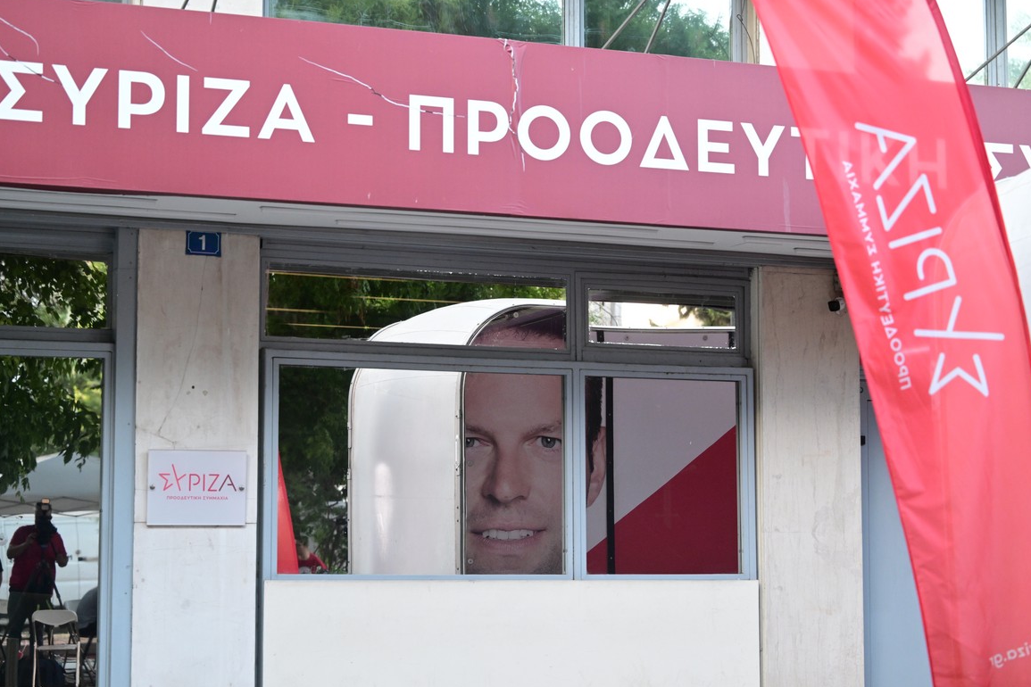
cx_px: 505
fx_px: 2291
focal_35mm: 80
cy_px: 332
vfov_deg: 17.1
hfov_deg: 25.4
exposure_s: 1/800
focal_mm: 77
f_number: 3.5
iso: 2500
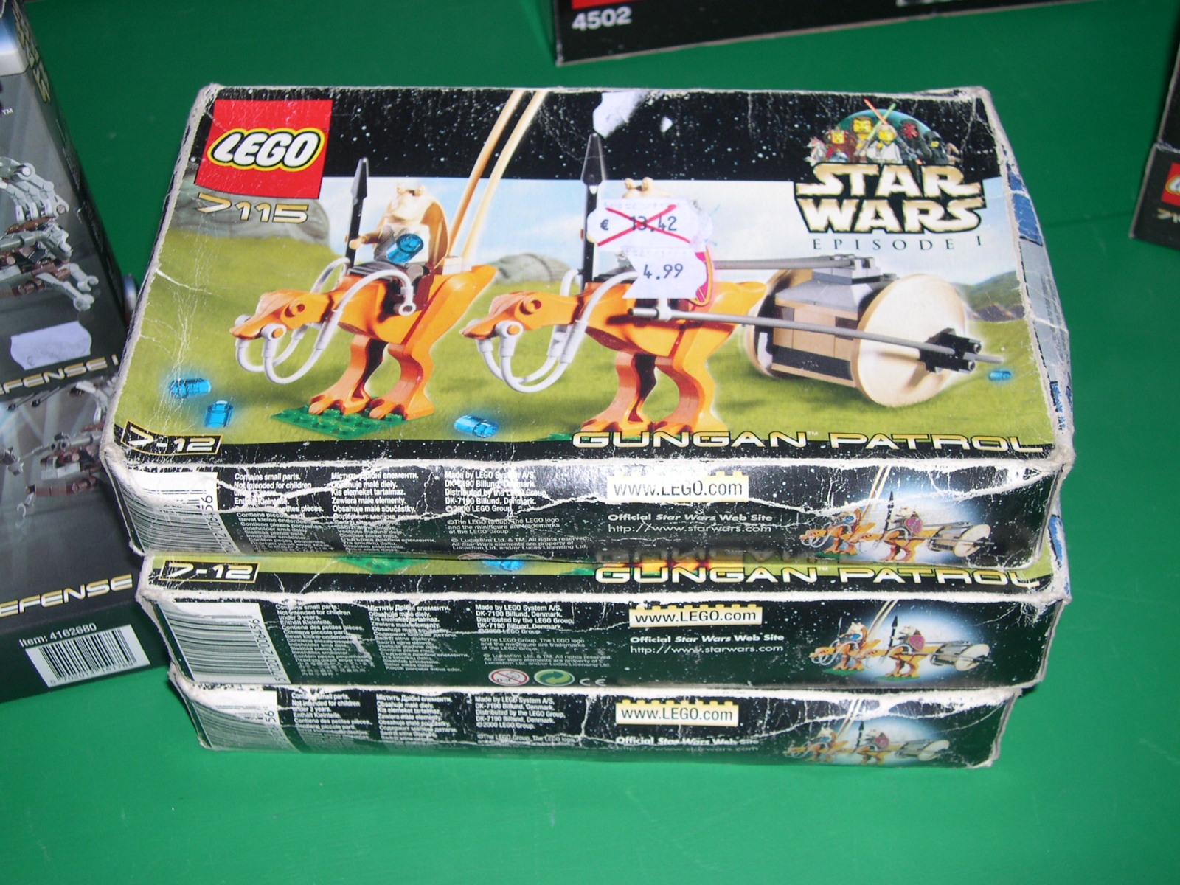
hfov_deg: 44.8
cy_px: 442
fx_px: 1432
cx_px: 590
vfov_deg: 34.3
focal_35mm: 42
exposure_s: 1/60
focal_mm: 9
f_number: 2.9
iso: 100
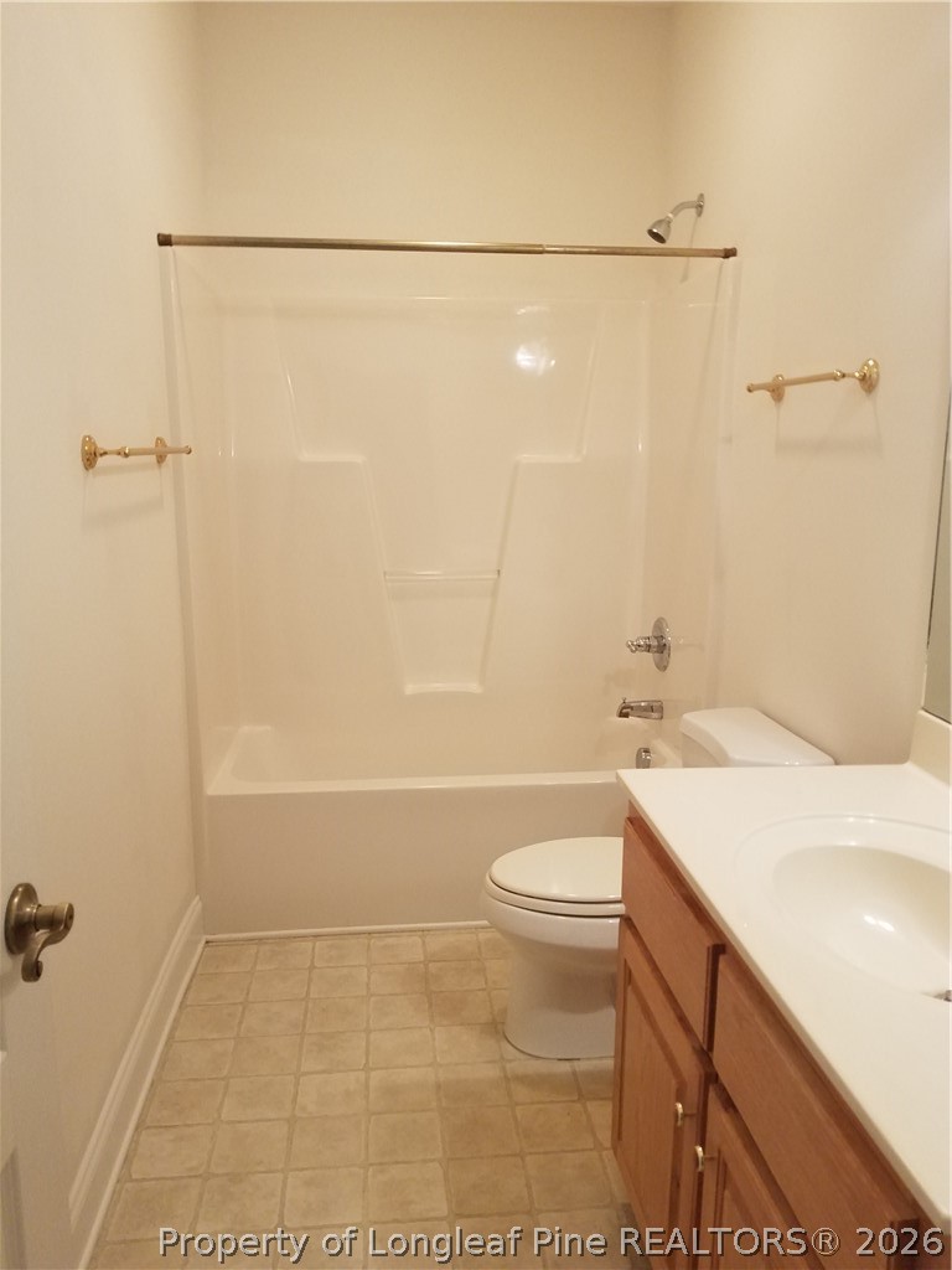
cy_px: 635
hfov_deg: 53.1
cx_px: 476
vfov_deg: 67.3
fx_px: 953
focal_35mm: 26
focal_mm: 4.2
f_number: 1.7
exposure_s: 1/30
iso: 160
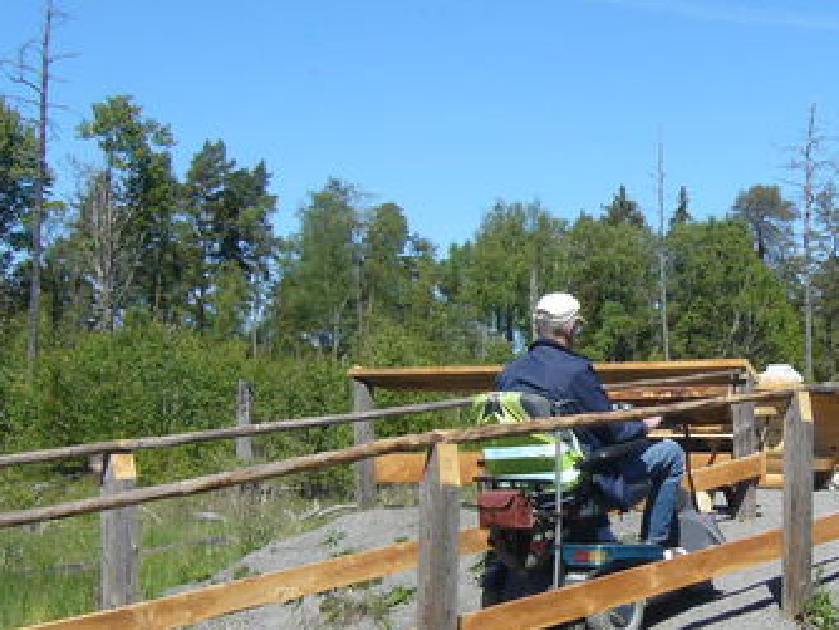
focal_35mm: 67
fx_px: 1625
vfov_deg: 21.9
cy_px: 404
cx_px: 706
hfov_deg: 28.2
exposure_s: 1/320
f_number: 5.6
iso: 80
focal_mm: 5.8
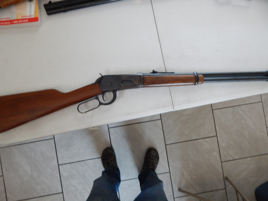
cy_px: 100
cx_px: 134
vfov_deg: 61.1
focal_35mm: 22
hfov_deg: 76.4
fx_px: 170
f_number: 3
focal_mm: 4
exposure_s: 1/20
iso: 400
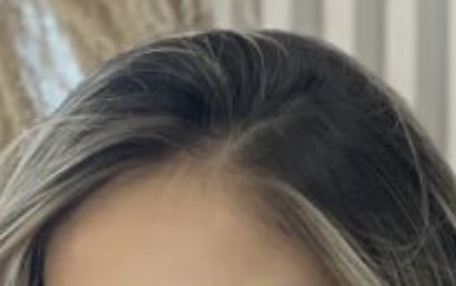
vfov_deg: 3.4
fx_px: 4641
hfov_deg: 5.6
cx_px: 186
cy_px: 993
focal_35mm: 373
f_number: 2.8
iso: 80
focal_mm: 9
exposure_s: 1/120
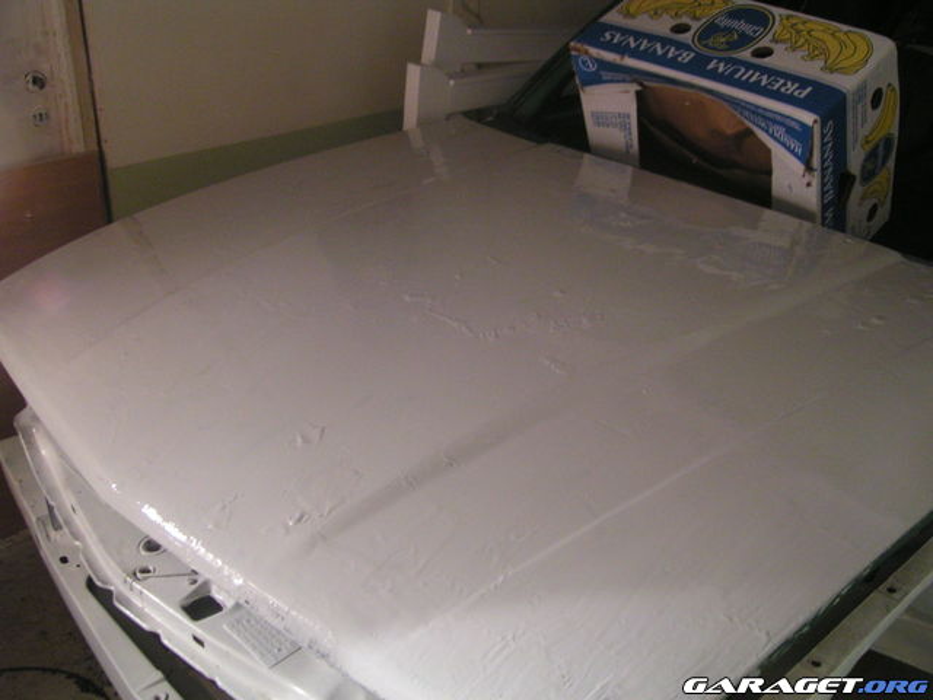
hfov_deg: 49.0
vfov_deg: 37.7
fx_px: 1024
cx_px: 466
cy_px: 350
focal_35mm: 38
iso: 200
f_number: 2.8
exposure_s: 1/15
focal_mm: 5.8
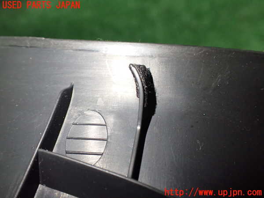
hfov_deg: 60.0
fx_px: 229
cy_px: 99
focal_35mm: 30
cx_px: 132
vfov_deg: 46.8
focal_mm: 5.4
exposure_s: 1/125
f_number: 2.3
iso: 640
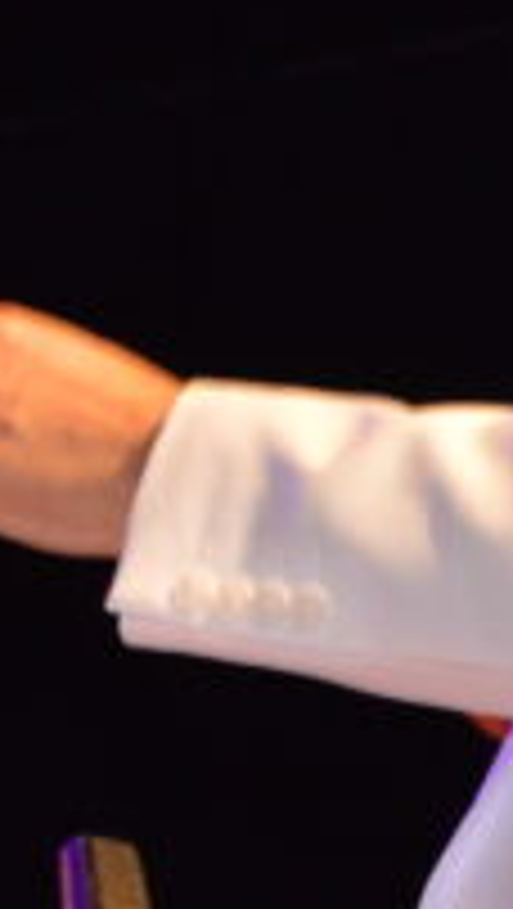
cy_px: 569
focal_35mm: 286
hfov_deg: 4.2
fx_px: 6899
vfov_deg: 7.5
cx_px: -472
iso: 800
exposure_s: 1/60
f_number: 5
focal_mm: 36
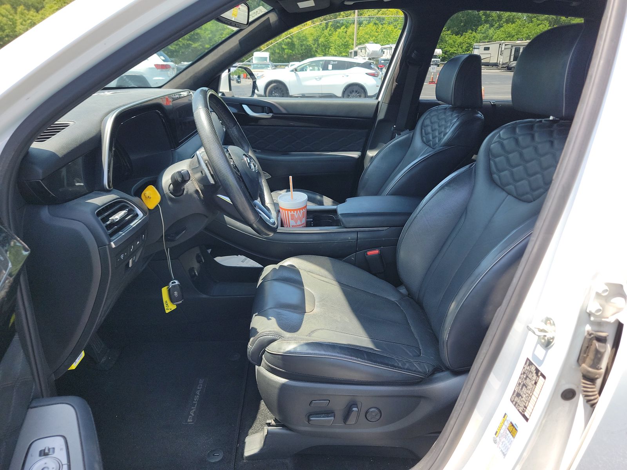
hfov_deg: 71.6
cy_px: 235
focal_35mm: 24
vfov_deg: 56.8
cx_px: 314
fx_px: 435
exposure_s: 1/177
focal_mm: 6.7
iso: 50
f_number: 1.8
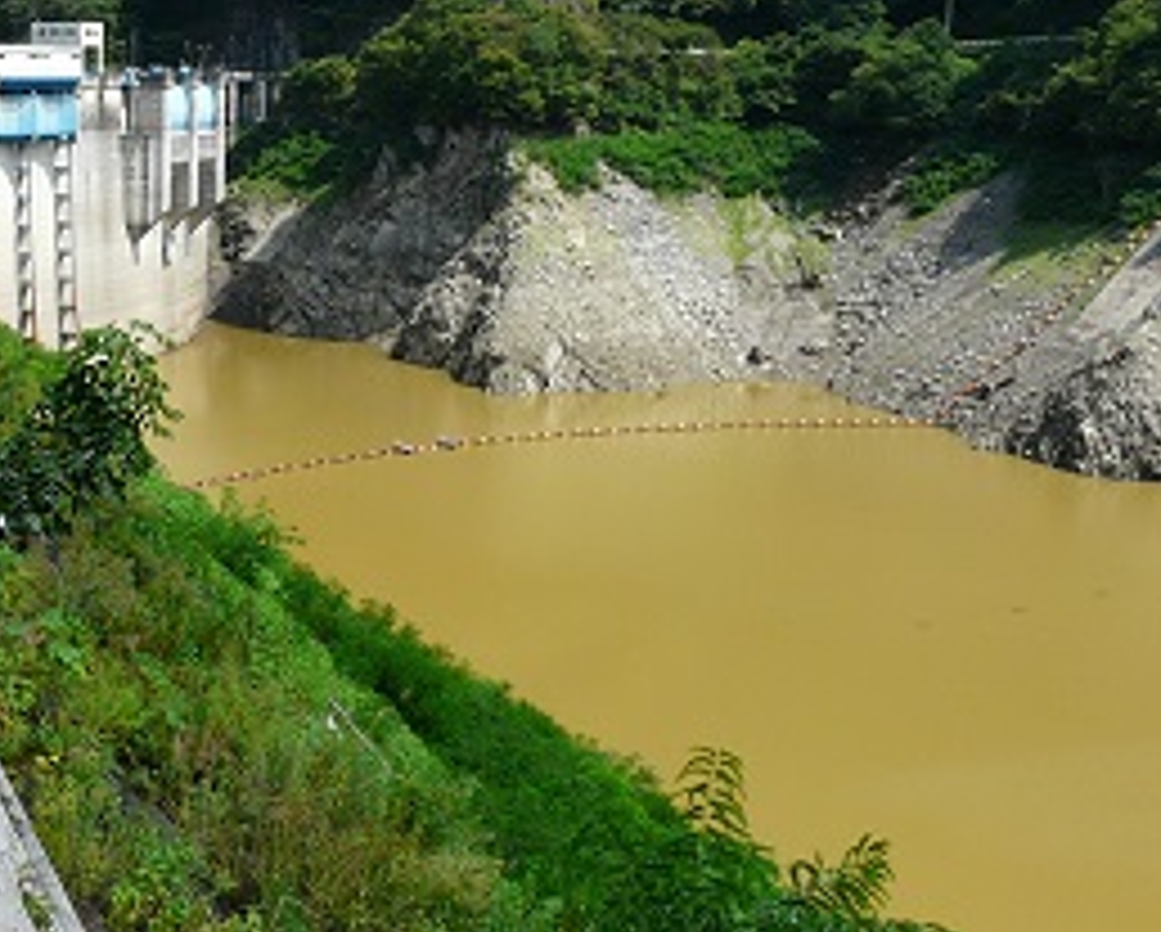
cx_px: 112
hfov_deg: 30.9
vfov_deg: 25.7
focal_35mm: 58
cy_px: 158
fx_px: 1995
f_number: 5.6
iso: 100
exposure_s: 1/250
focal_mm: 4.6
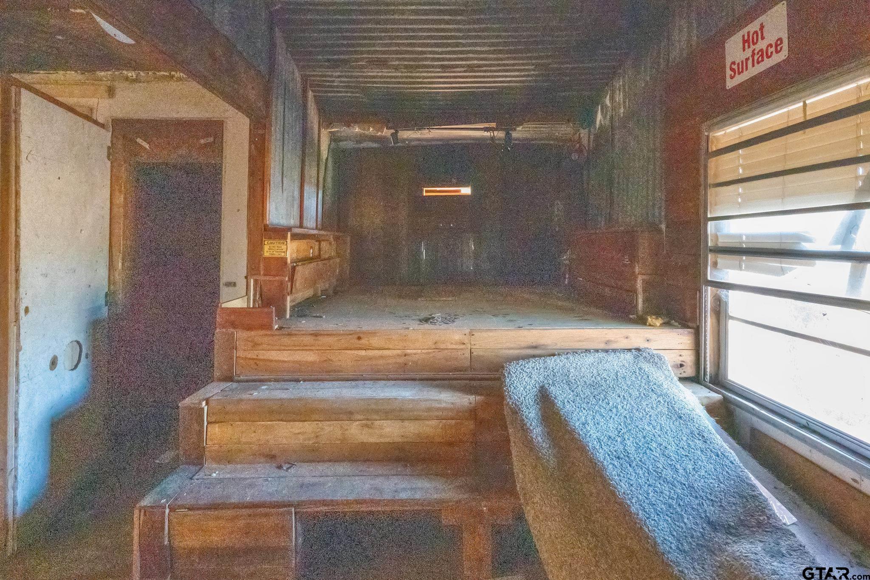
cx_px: 435
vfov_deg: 77.3
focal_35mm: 15
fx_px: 362
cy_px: 290
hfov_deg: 100.4
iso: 64000
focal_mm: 15
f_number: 11
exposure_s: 1/40
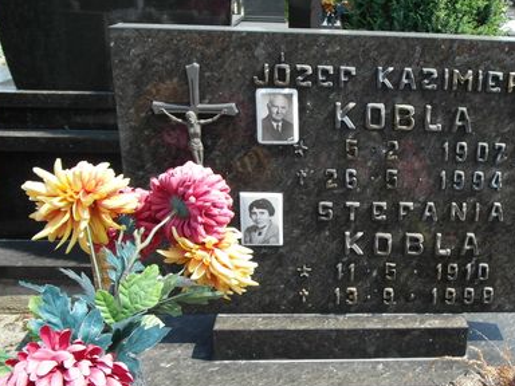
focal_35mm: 40
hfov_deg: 45.6
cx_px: 370
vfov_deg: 35.9
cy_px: 210
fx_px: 595
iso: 80
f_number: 3.9
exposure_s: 1/250
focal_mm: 5.2
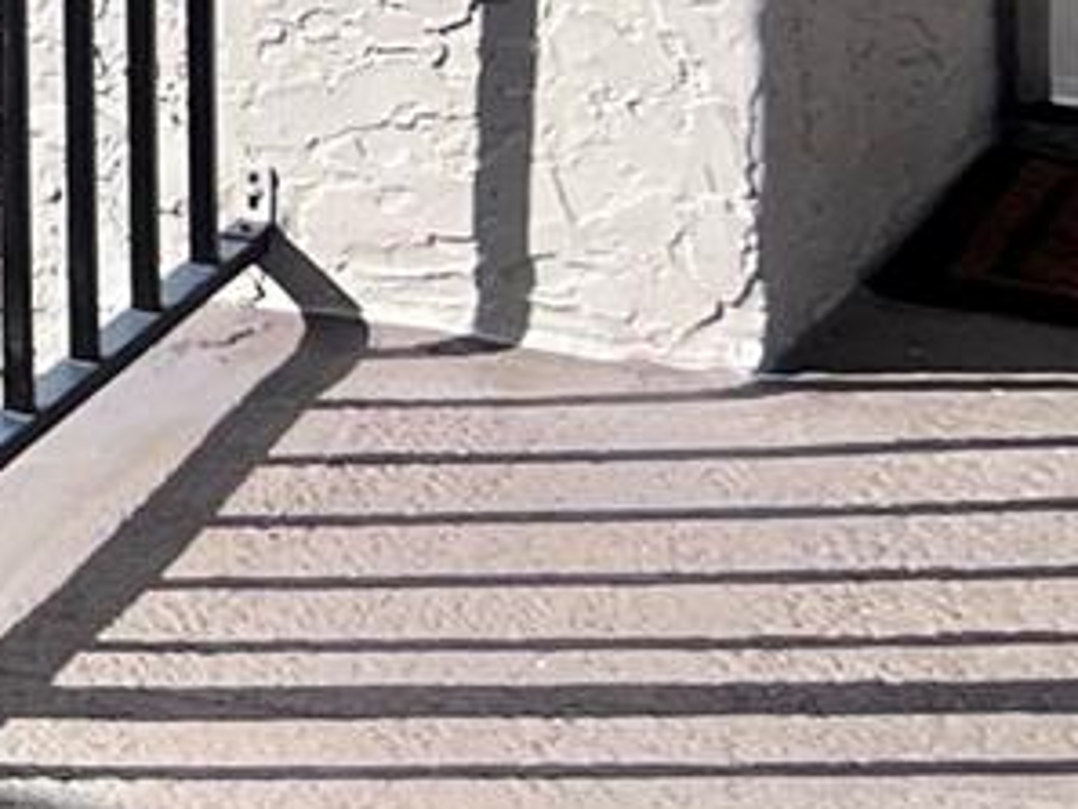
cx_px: -2058
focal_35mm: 179
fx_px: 5577
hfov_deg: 9.1
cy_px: -1085
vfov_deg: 7.8
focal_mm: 5.7
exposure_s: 1/5587
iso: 50
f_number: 1.5
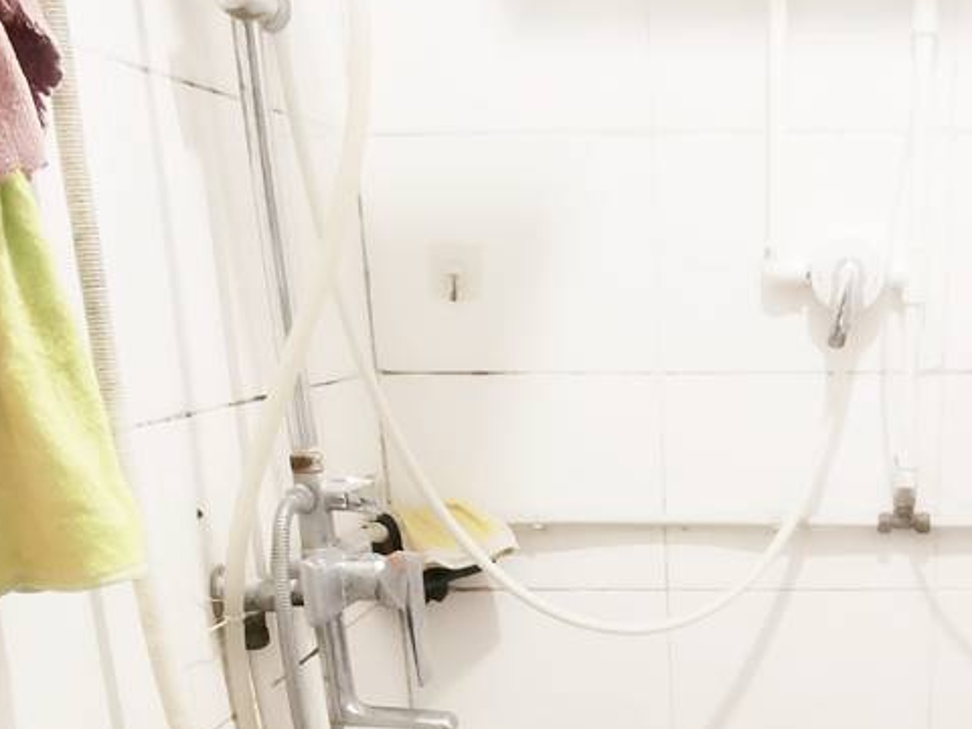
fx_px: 1432
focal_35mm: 51
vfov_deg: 25.9
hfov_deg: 36.2
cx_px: 780
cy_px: 846
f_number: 2.2
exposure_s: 1/20
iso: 640
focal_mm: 2.26
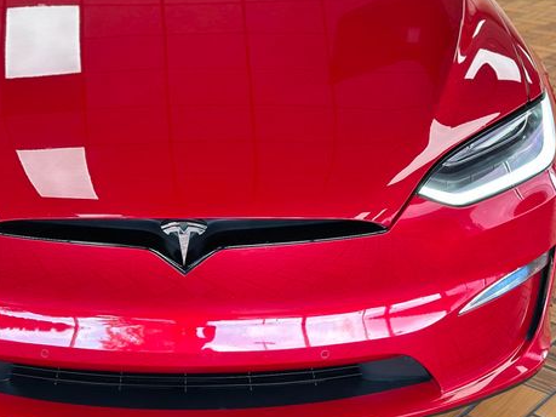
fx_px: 1076
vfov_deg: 21.9
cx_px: 188
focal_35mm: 67
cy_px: 162
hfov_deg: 28.8
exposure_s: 1/120
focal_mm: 6.86
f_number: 1.78
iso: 125
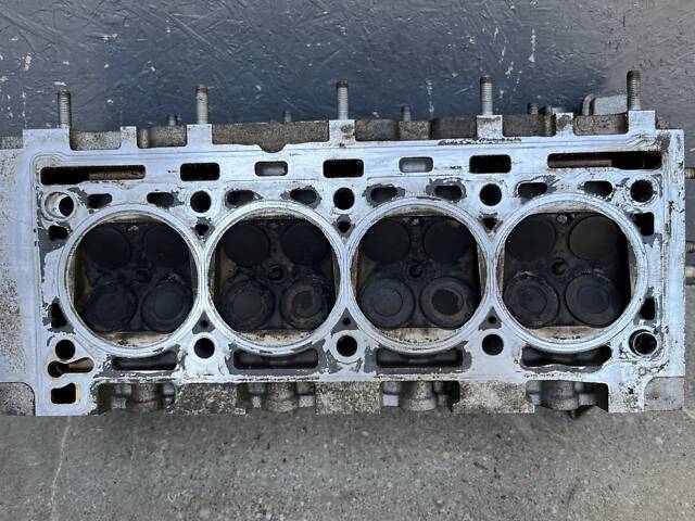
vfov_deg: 53.1
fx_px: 522
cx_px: 348
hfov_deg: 67.3
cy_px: 260
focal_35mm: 26
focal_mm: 5.1
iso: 50
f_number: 1.6
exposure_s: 1/350
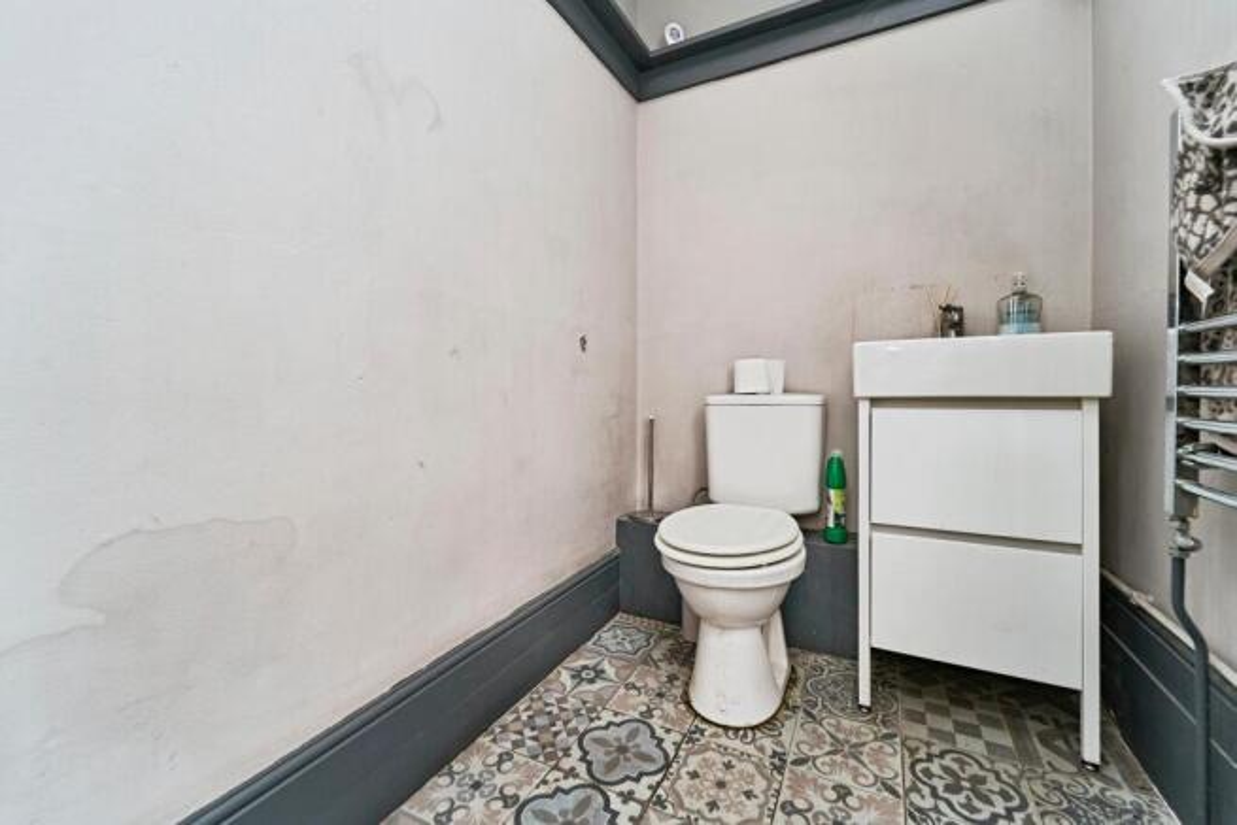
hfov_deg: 104.2
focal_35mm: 14
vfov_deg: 81.2
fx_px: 481
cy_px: 412
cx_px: 618
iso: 200
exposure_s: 1/25
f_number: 8
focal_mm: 14
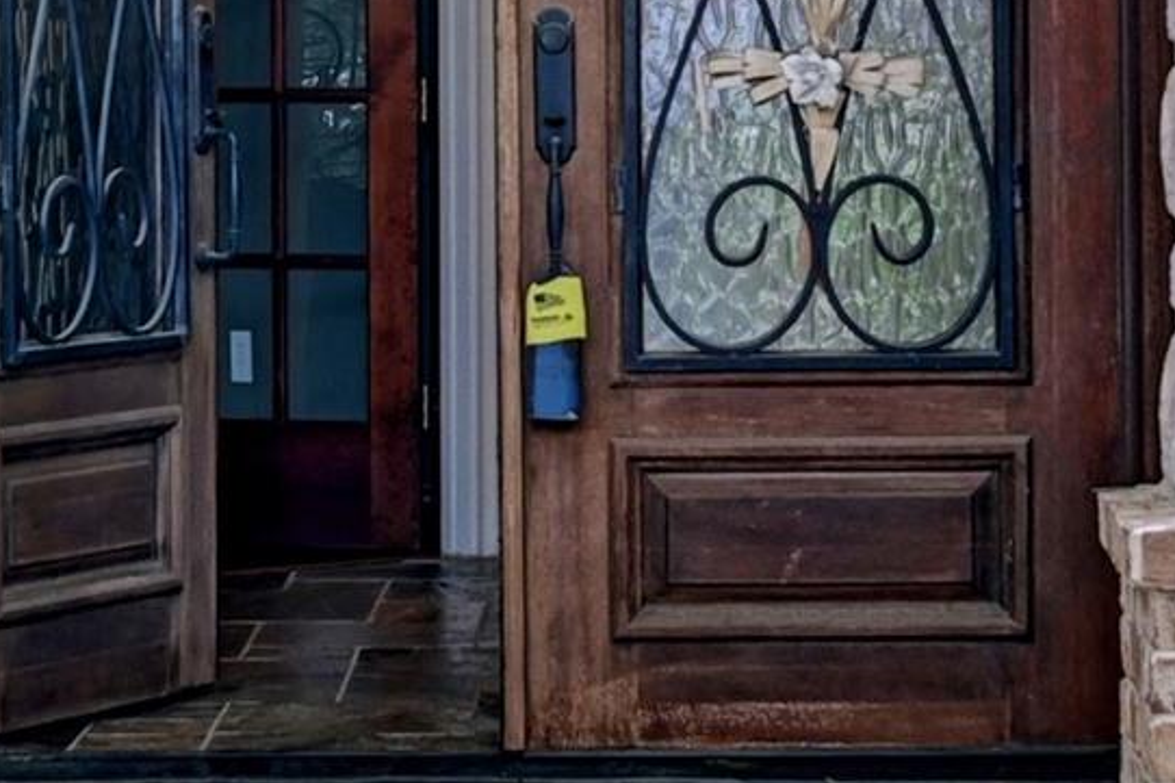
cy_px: 79
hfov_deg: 12.1
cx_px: 423
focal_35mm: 170
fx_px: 5547
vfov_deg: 8.0
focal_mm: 30
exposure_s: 1/30
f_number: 8
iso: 400
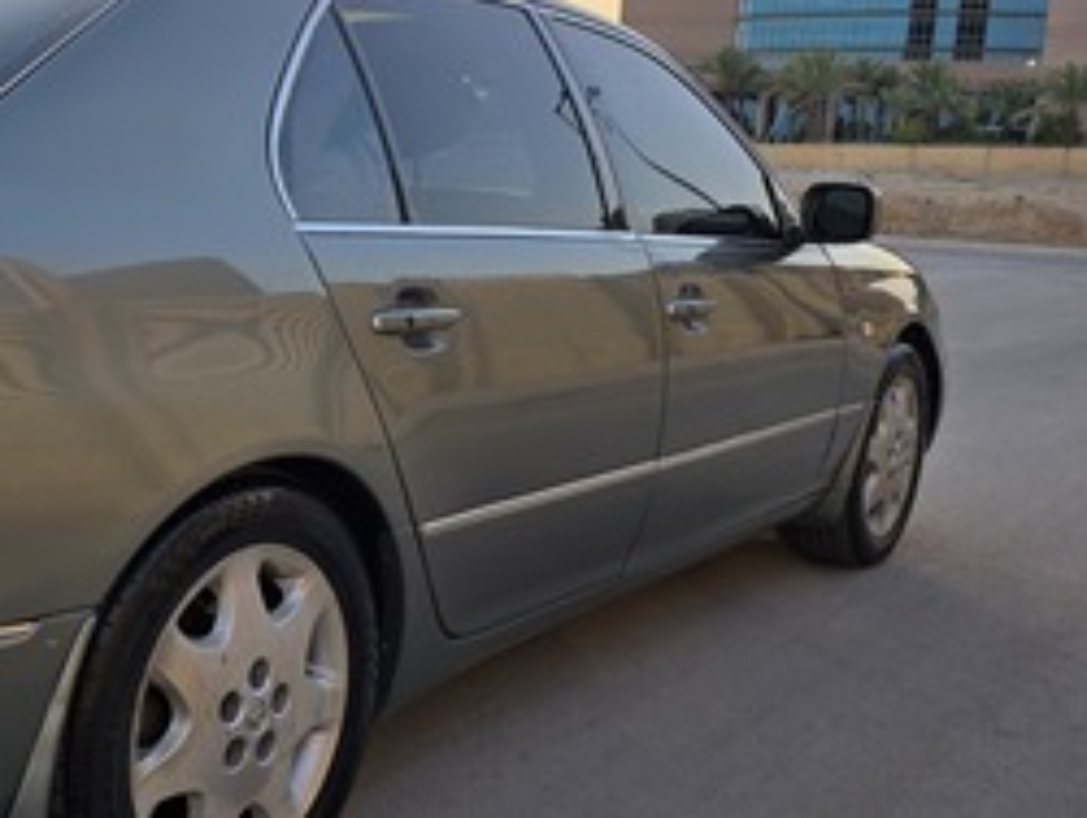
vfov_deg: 34.4
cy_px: 385
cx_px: 111
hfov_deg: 41.3
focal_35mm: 42
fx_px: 1320
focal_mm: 6.3
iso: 80
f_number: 1.7
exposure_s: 1/1632
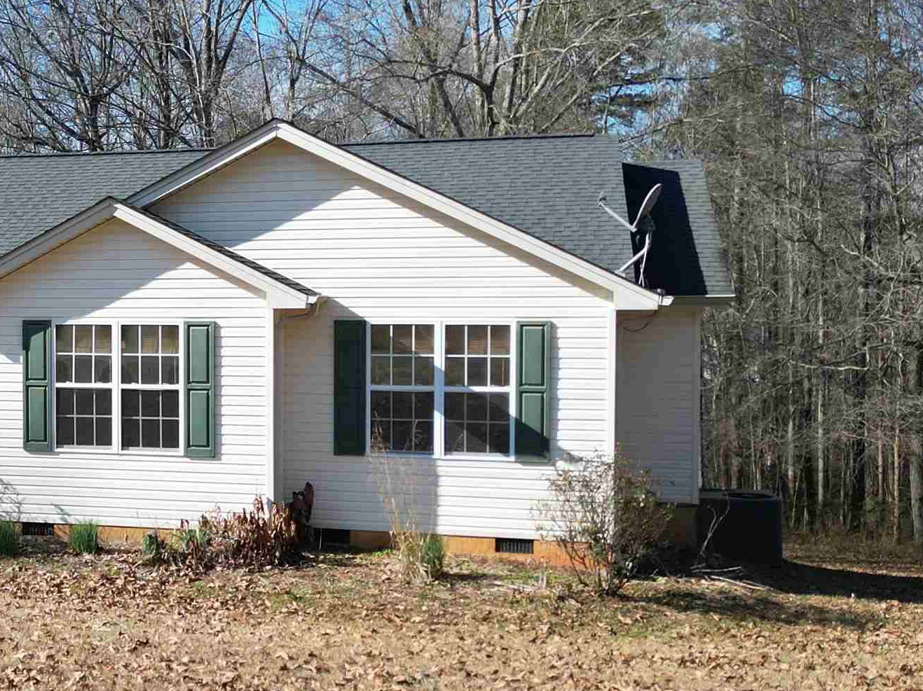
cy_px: 351
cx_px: 58
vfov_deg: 26.1
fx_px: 1493
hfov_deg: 32.3
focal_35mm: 56
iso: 130
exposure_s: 1/2000
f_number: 1.7
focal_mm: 6.72
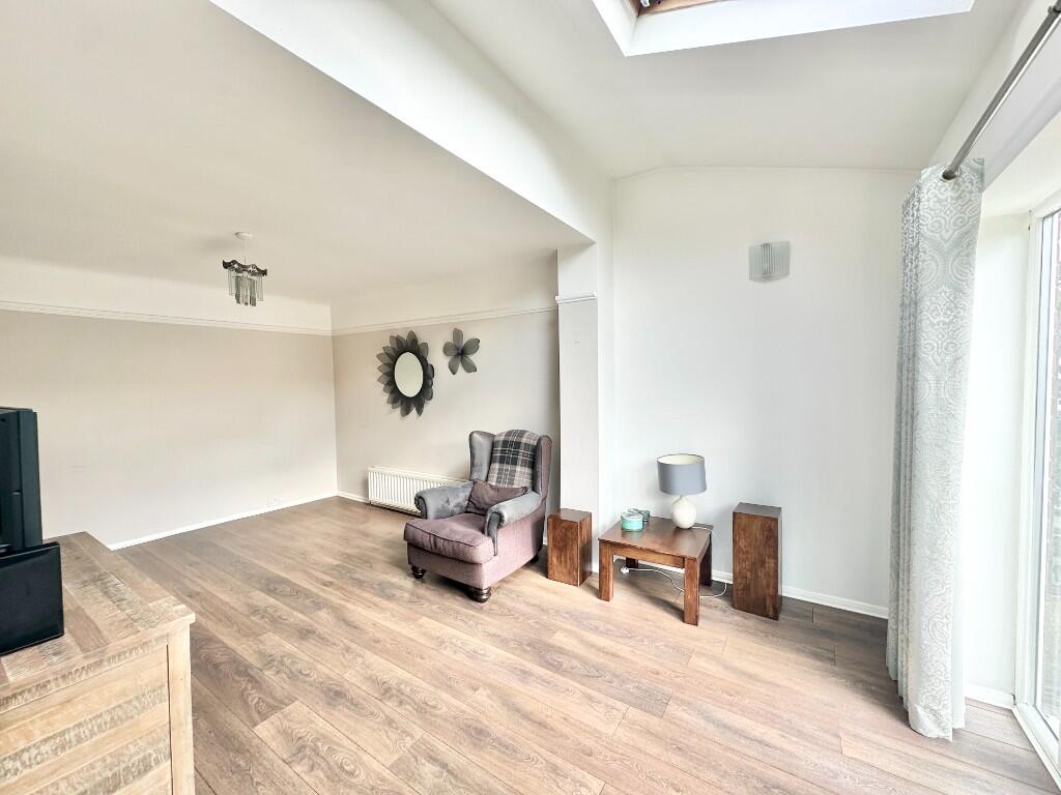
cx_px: 530
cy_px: 398
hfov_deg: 102.1
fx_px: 429
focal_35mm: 14
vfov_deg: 85.7
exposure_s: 1/99
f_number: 2.2
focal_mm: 2.22
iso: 40
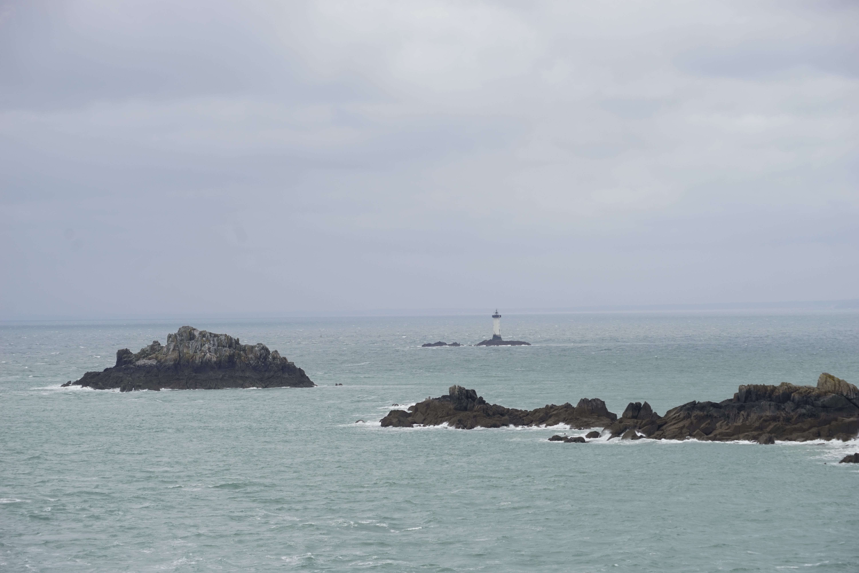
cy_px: 286
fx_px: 3245
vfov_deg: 10.1
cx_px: 430
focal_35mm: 136
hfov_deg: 15.1
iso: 100
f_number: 8
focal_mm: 136
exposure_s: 1/200
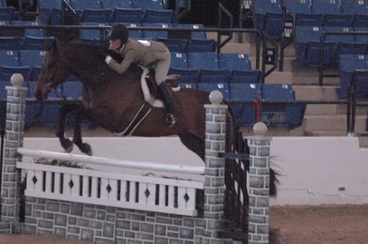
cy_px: 115
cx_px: 181
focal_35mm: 433
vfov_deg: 3.2
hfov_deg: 4.8
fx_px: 4420
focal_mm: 200
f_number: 2.8
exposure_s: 1/320
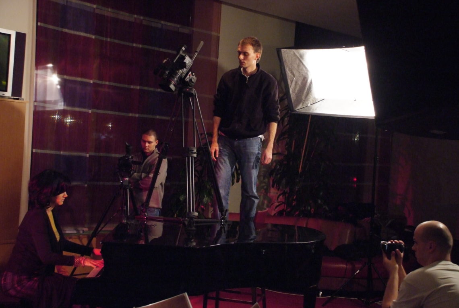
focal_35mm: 53
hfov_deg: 37.5
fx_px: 677
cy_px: 154
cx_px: 230
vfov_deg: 25.6
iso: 3200
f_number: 5.6
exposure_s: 1/50
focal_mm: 35
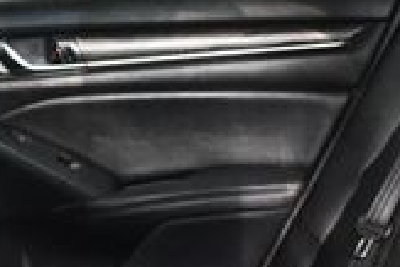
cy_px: 299
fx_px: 1568
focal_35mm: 141
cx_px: 91
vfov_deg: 9.6
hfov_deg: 14.5
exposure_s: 1/80
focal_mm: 18
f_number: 3.5
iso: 3200
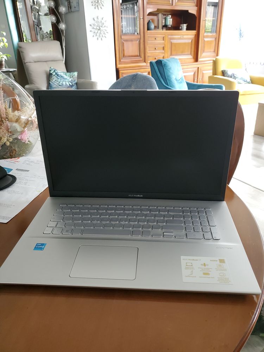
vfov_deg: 67.3
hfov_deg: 53.1
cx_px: 132
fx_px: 264
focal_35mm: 26
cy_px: 176
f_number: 1.5
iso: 500
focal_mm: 4.3
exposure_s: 1/120
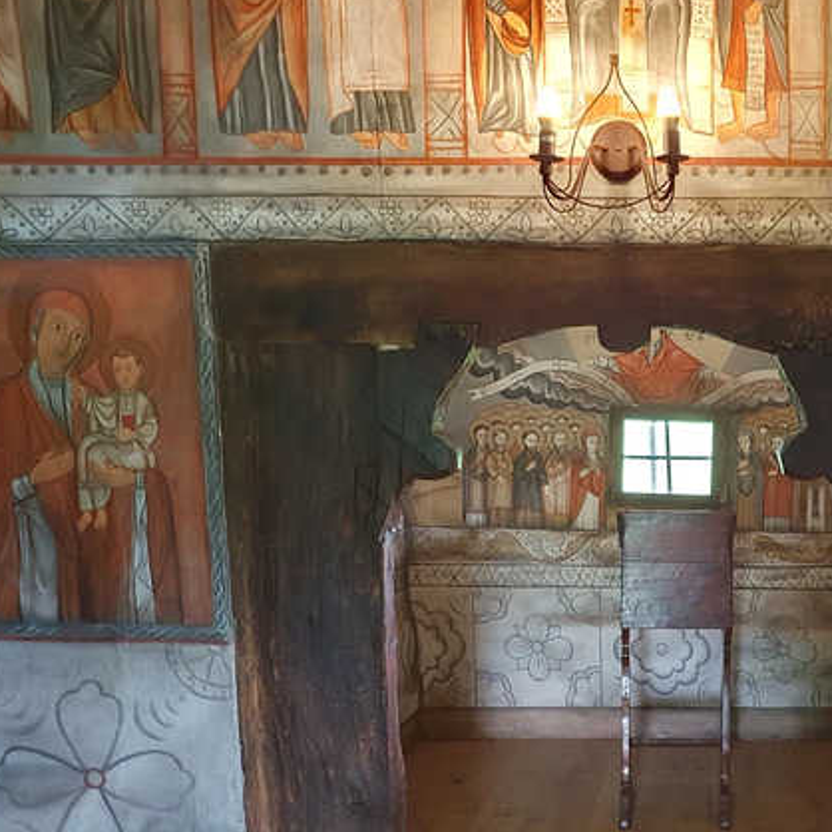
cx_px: 705
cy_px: 571
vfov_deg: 37.8
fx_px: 1196
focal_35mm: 44
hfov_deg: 36.6
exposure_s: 1/50
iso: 500
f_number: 1.5
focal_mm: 4.32
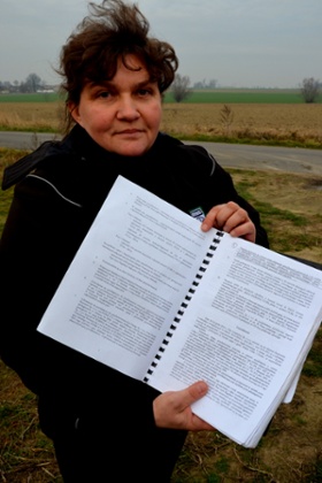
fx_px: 423
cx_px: 161
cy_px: 242
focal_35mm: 32
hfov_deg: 41.7
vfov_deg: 59.5
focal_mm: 21
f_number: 7.1
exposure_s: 1/200
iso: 200
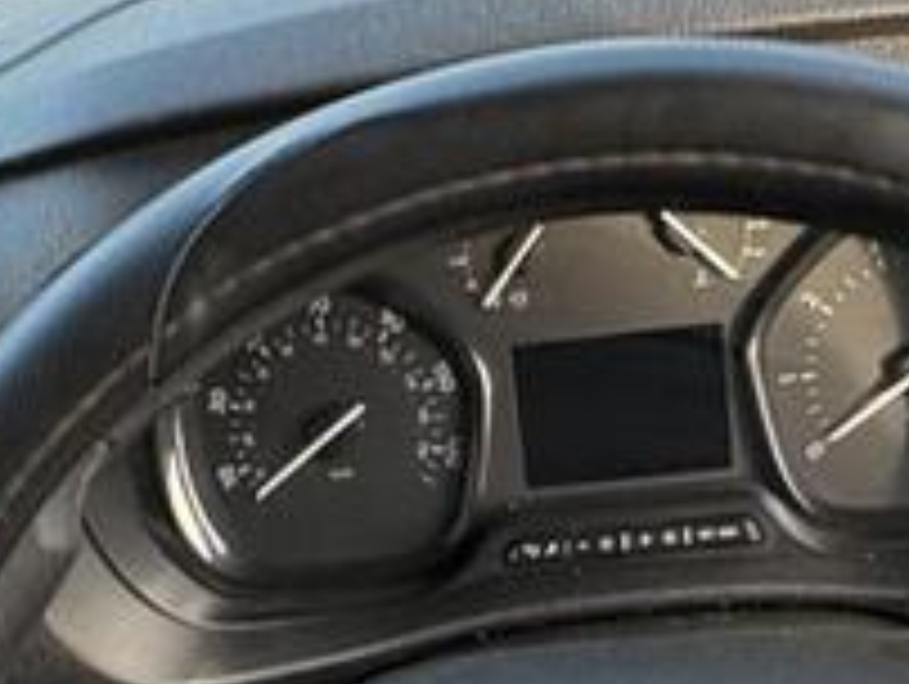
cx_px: 508
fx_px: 1630
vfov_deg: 22.5
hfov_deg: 31.1
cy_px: 734
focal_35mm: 62
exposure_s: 1/93
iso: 200
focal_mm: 2.22
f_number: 2.2
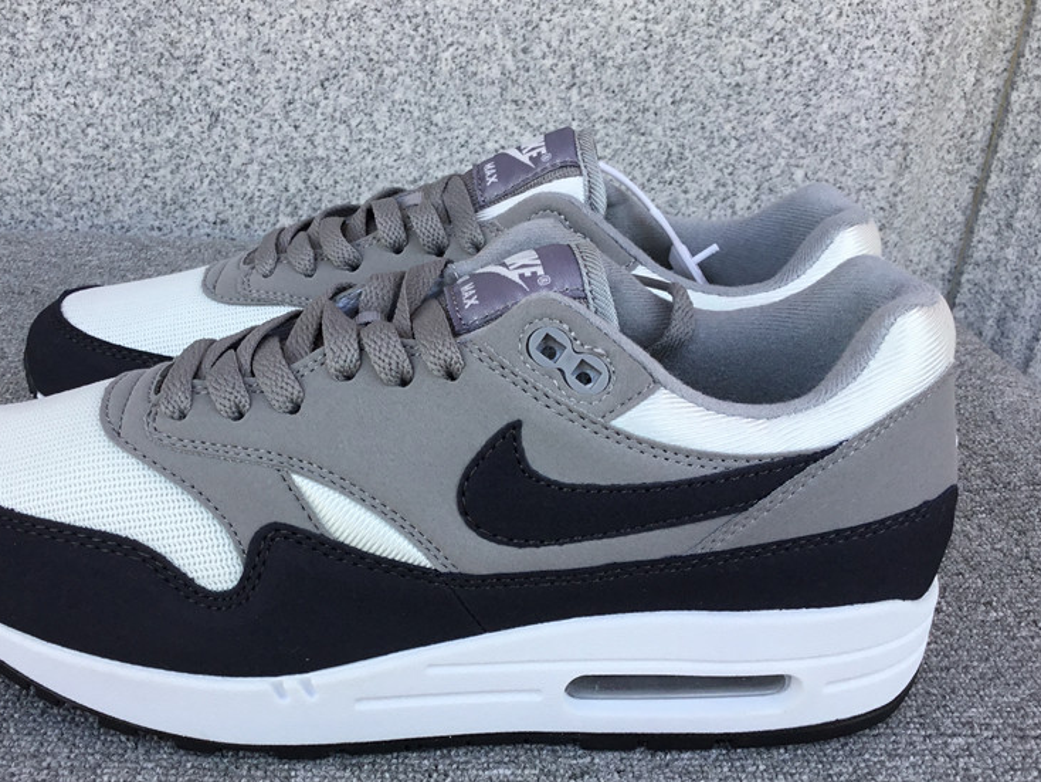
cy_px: 456
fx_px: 1143
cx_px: 435
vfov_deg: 37.6
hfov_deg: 48.8
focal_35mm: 38
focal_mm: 3.3
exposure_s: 1/204
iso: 25
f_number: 2.4
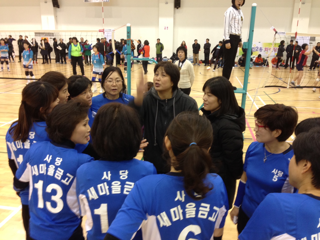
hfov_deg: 55.4
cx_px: 160
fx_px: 305
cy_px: 120
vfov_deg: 42.9
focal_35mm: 33
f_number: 2.4
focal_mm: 4.12
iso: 100
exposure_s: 1/20
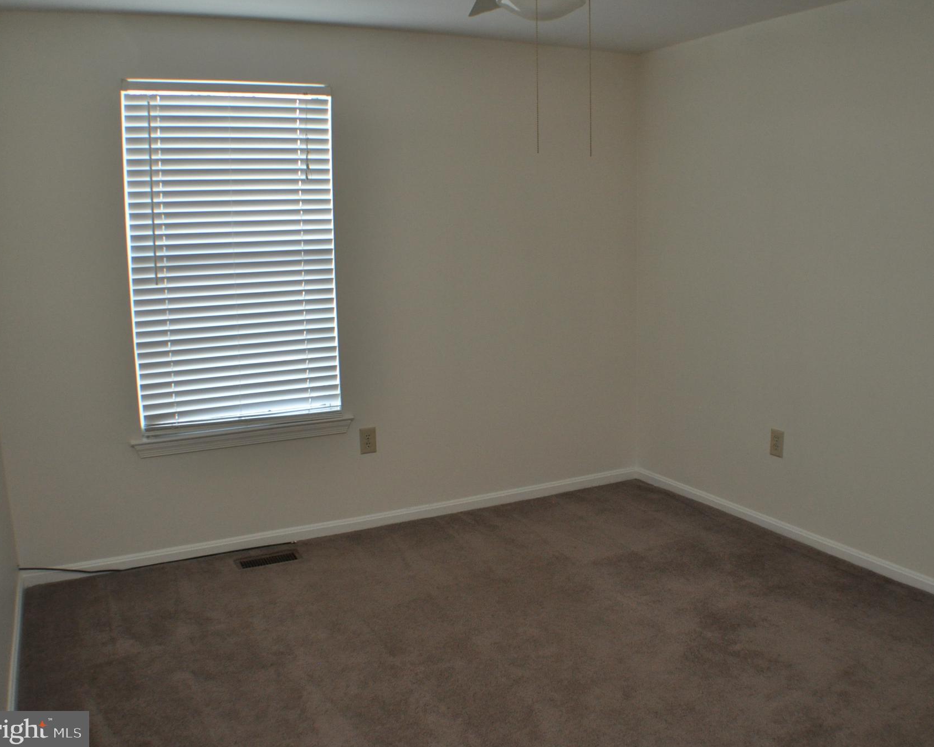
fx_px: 1133
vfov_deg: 36.5
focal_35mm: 41
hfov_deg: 44.7
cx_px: 534
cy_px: 374
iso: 800
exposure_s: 1/30
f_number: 4
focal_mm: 24
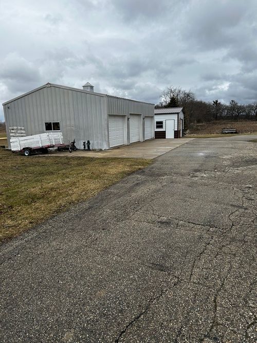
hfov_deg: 53.0
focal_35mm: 26
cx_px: 128
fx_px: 257
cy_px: 172
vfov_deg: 67.3
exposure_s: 1/3704
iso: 50
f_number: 1.5
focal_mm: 5.7
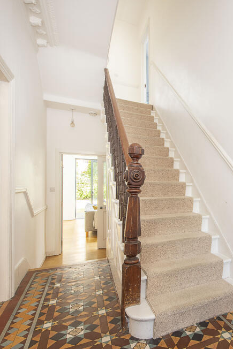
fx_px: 213
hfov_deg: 50.8
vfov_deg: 78.5
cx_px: 209
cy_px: 180
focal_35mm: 22
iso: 250
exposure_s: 1/25
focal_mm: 14
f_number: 6.3
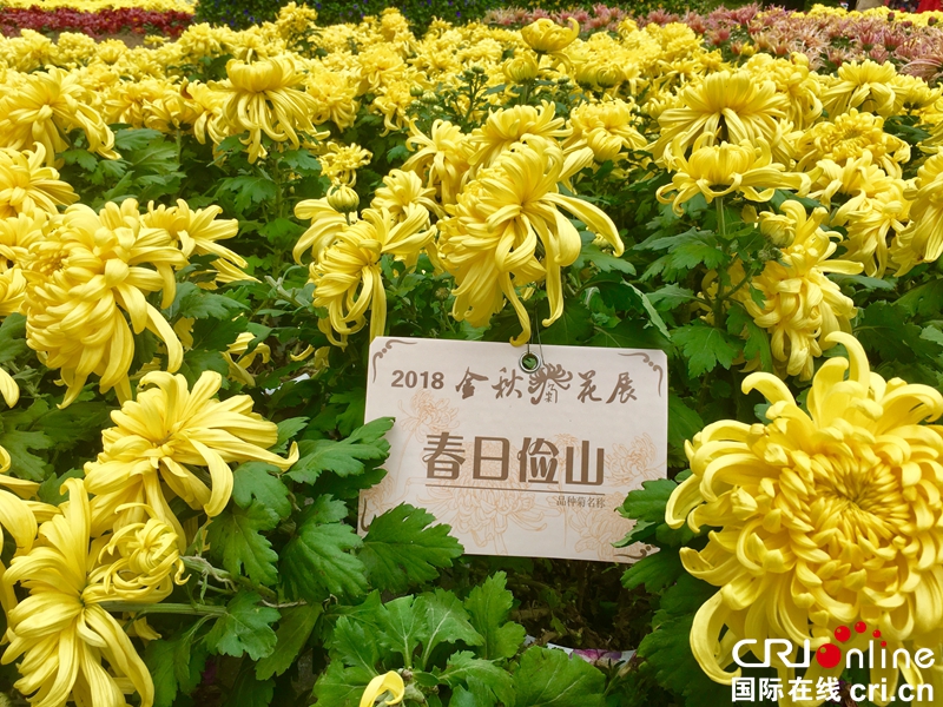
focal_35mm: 29
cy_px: 354
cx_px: 472
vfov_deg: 48.2
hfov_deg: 61.7
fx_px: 790
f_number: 2.2
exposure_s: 1/569
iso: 25
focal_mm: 4.15
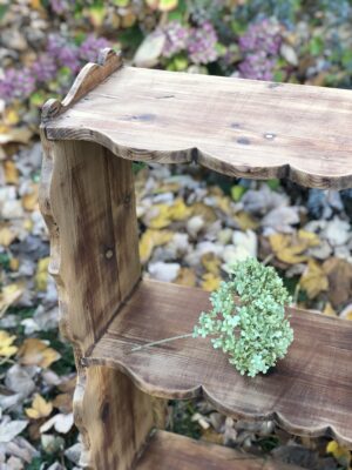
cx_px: 176
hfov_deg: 28.0
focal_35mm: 52
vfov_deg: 36.8
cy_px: 235
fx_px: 705
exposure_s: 1/60
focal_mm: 6
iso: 25
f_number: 2.4
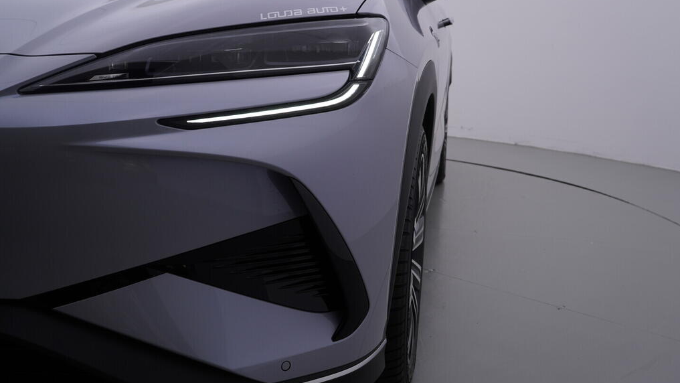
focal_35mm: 38
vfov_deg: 31.2
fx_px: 685
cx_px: 342
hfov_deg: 52.8
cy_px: 166
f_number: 5
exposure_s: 1/125
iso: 125
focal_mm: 24
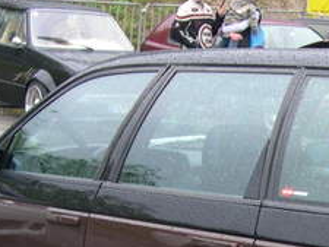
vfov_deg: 10.8
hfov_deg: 14.2
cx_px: 389
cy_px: 317
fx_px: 1284
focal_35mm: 135
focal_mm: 8
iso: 100
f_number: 2.8
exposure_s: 1/85.7
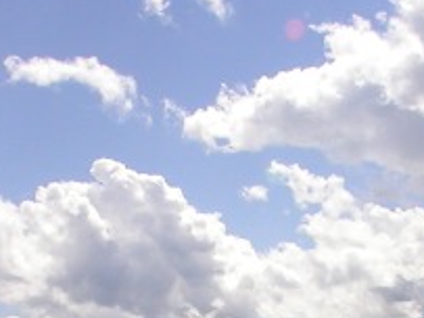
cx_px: 219
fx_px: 1836
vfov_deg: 9.6
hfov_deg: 13.2
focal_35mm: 150
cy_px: 448
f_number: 7.5
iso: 100
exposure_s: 1/507
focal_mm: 7.85
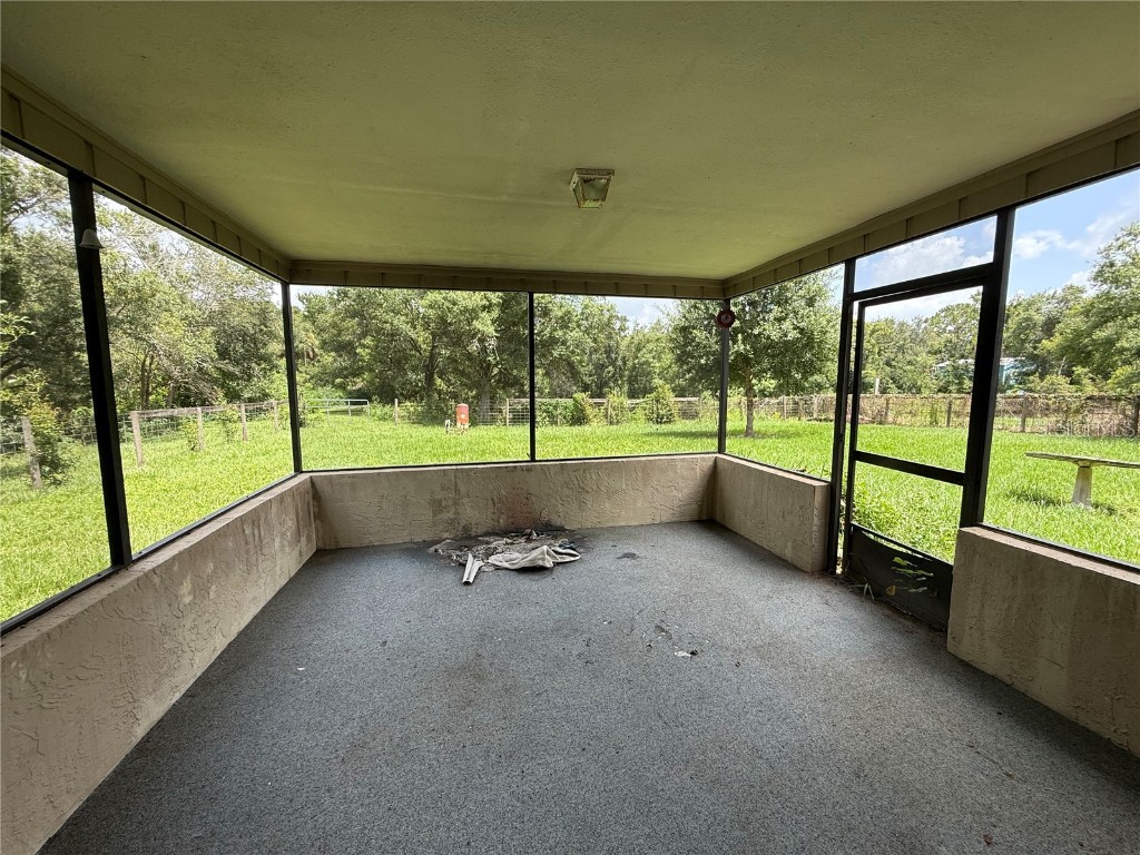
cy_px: 428
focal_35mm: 14
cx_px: 570
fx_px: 461
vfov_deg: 85.7
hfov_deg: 102.1
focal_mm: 2.22
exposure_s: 1/413
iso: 64
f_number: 2.2
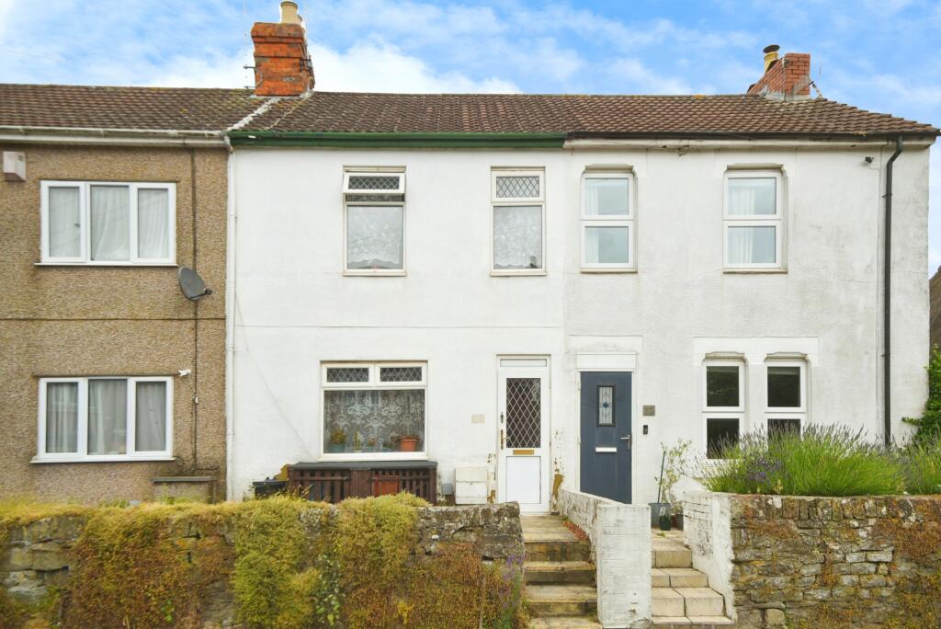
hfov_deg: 60.3
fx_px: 811
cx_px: 470
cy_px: 314
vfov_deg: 42.4
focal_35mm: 31
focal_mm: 31
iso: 500
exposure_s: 1/400
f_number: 10
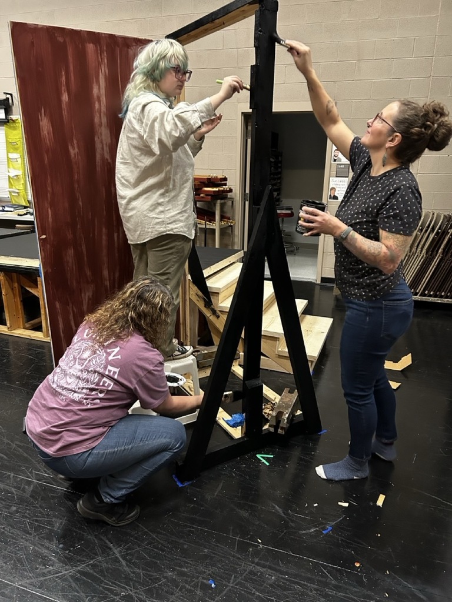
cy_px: 301
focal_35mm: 26
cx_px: 226
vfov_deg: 67.3
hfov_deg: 53.1
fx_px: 453
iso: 500
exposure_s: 1/42
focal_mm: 5.7
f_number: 1.5
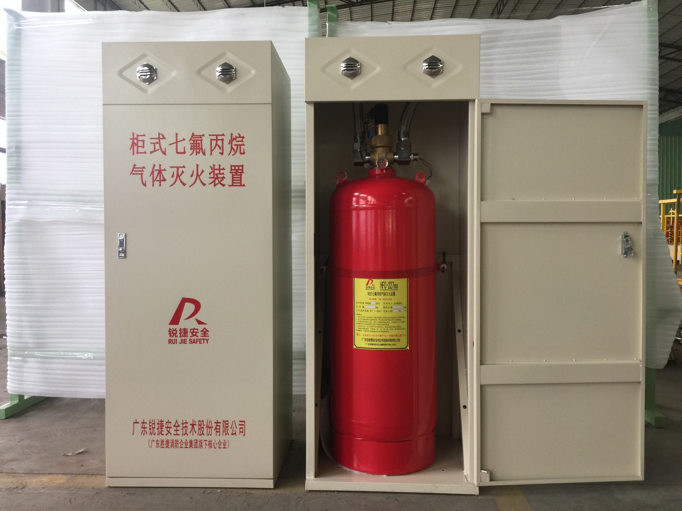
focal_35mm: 29
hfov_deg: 61.7
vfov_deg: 48.2
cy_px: 256
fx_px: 571
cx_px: 341
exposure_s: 1/17
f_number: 2.2
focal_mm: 4.15
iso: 40
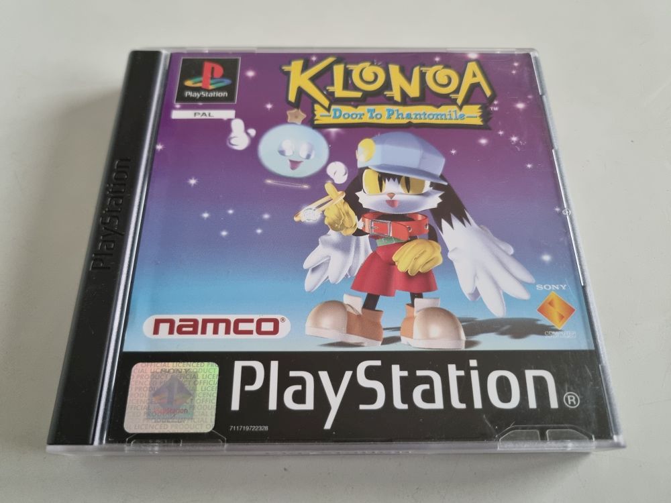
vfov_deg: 53.1
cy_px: 252
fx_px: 504
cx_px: 336
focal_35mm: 26
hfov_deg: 67.3
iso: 640
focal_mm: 5.4
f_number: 1.8
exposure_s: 1/50
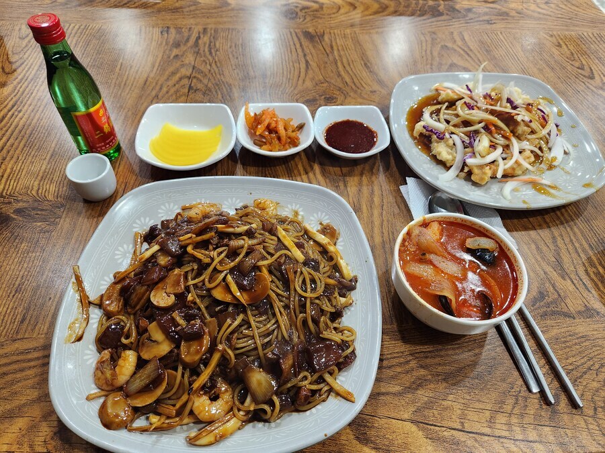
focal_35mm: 23
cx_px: 302
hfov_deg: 73.9
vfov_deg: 58.9
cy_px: 226
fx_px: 402
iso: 500
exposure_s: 1/120
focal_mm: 5.4
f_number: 1.8
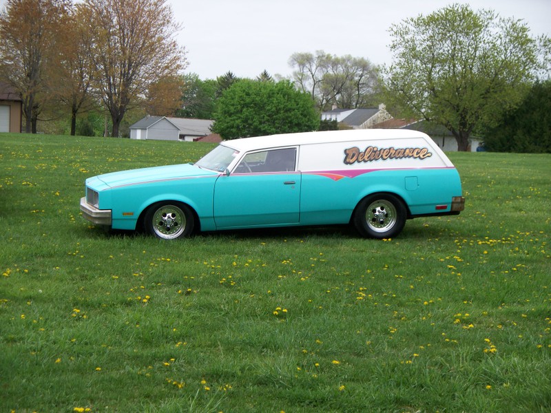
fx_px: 1273
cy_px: 206
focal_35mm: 80
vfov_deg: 18.4
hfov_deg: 24.4
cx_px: 276
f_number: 3.4
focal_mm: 16.86
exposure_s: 1/250
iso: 64
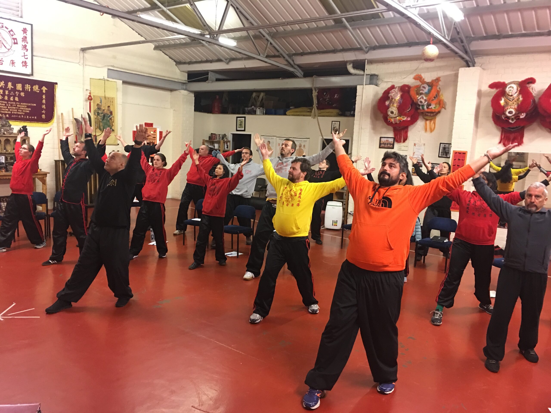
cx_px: 276
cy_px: 206
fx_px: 462
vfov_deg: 48.2
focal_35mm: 29
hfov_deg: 61.7
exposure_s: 1/8
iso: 125
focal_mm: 4.15
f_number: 2.2
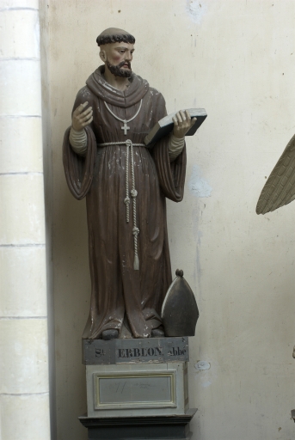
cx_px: 148
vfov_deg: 13.4
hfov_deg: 9.0
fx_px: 1874
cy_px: 220
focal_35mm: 153
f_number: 8
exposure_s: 1/50
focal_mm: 102
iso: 200
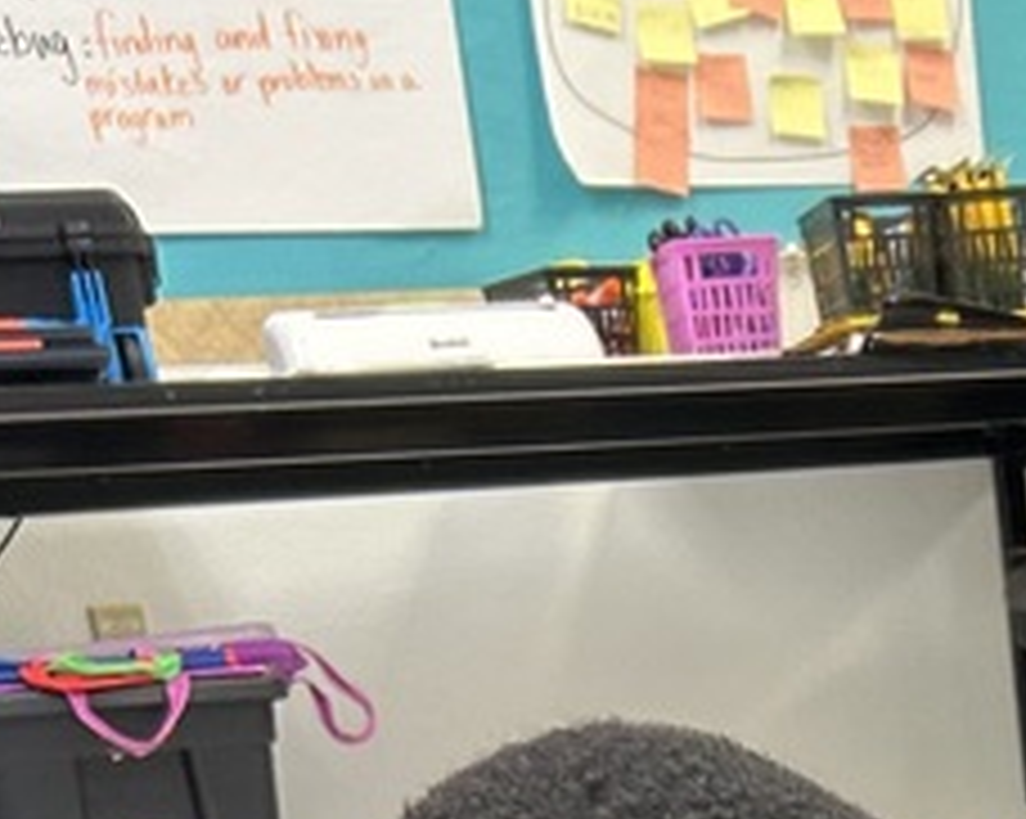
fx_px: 3459
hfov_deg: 16.1
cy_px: 2250
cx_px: 1269
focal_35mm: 114
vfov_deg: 10.6
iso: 80
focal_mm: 5.7
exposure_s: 1/60
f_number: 1.5
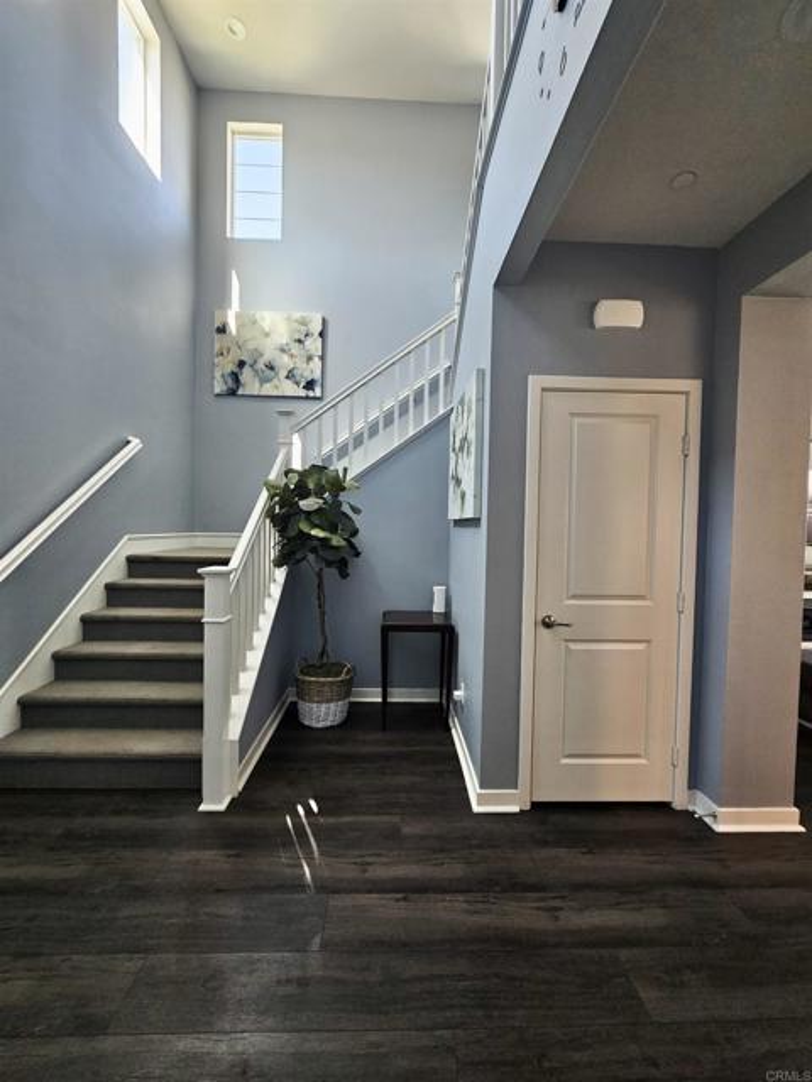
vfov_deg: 106.2
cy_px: 541
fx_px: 407
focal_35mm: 13
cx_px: 406
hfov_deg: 89.9
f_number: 2.2
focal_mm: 2.2
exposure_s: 1/60
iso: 200
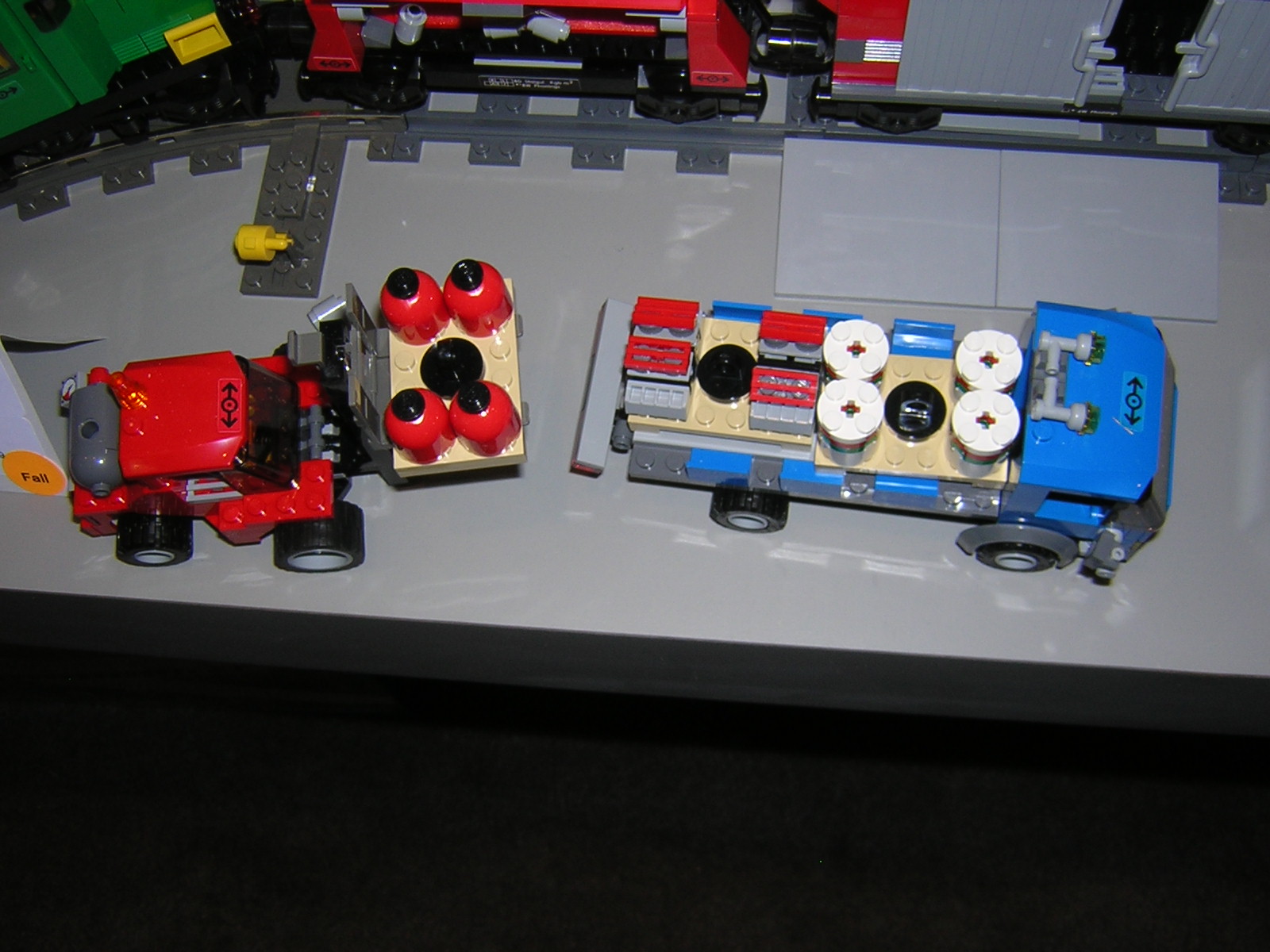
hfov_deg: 51.4
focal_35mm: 36
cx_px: 635
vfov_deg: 39.7
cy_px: 476
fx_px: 1321
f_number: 5.2
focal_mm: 4.7
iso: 100
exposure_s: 1/60.1
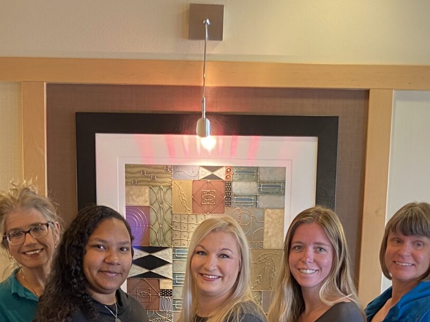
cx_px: 237
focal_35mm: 65
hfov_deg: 29.8
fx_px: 807
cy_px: 384
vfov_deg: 21.1
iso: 160
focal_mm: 4.25
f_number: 1.8
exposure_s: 1/60
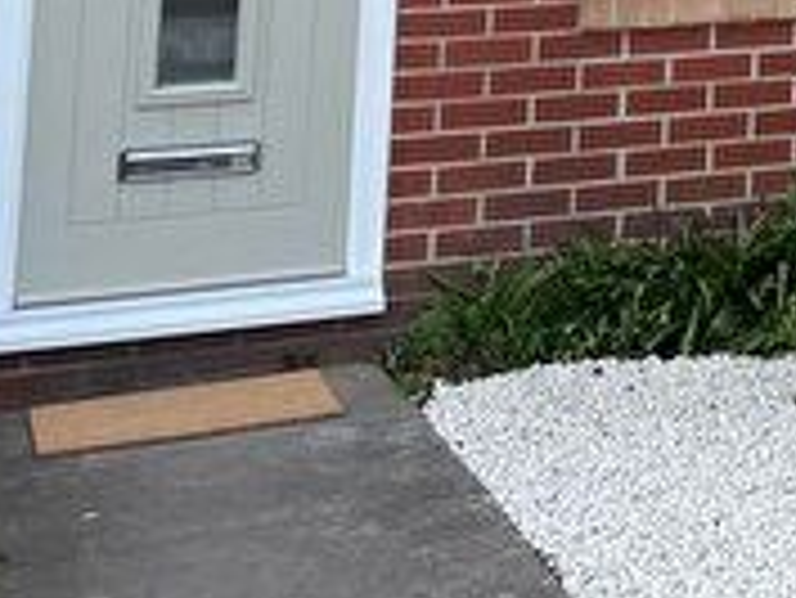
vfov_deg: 12.7
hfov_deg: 17.6
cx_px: 1102
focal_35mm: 103
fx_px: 2370
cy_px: -560
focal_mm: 4.2
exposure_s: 1/842
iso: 32
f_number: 1.6
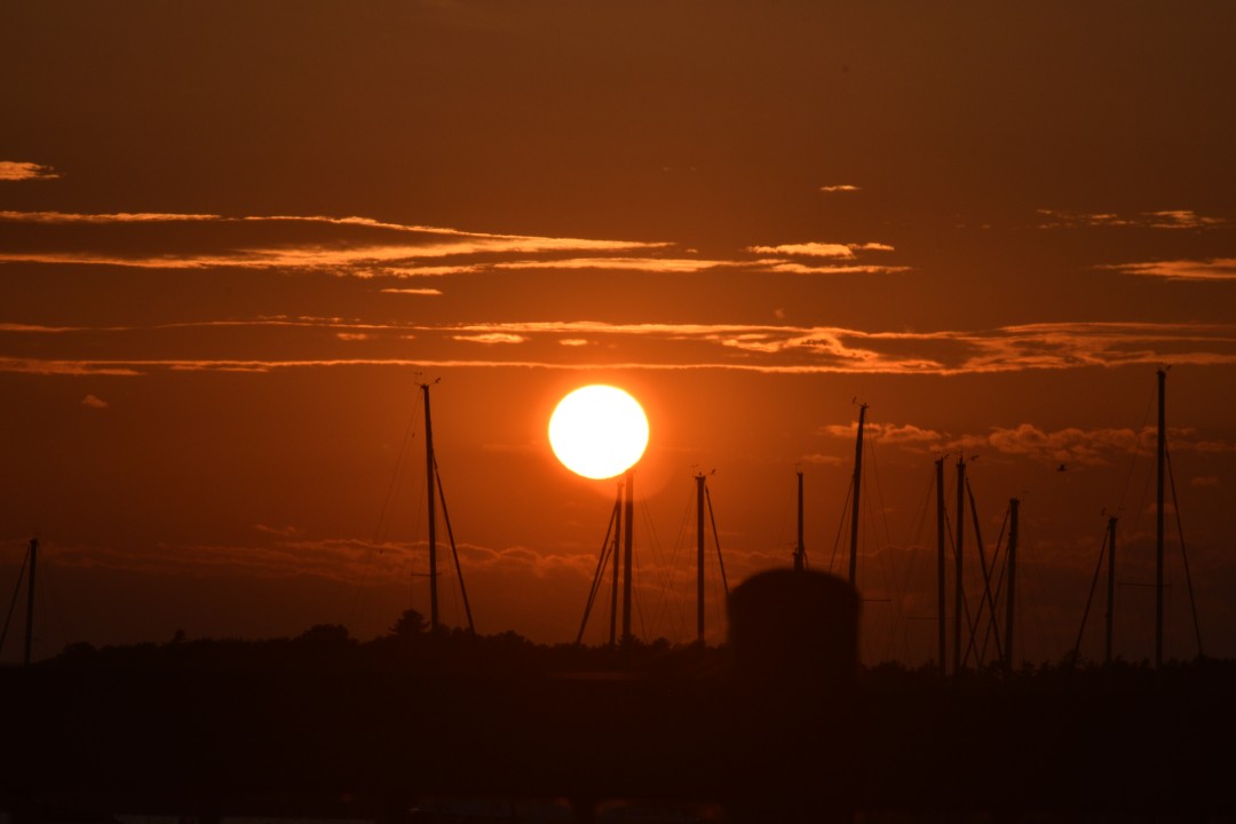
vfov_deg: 4.6
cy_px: 412
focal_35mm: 300
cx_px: 618
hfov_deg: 6.9
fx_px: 10299
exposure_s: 1/640
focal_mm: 200
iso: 200
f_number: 25
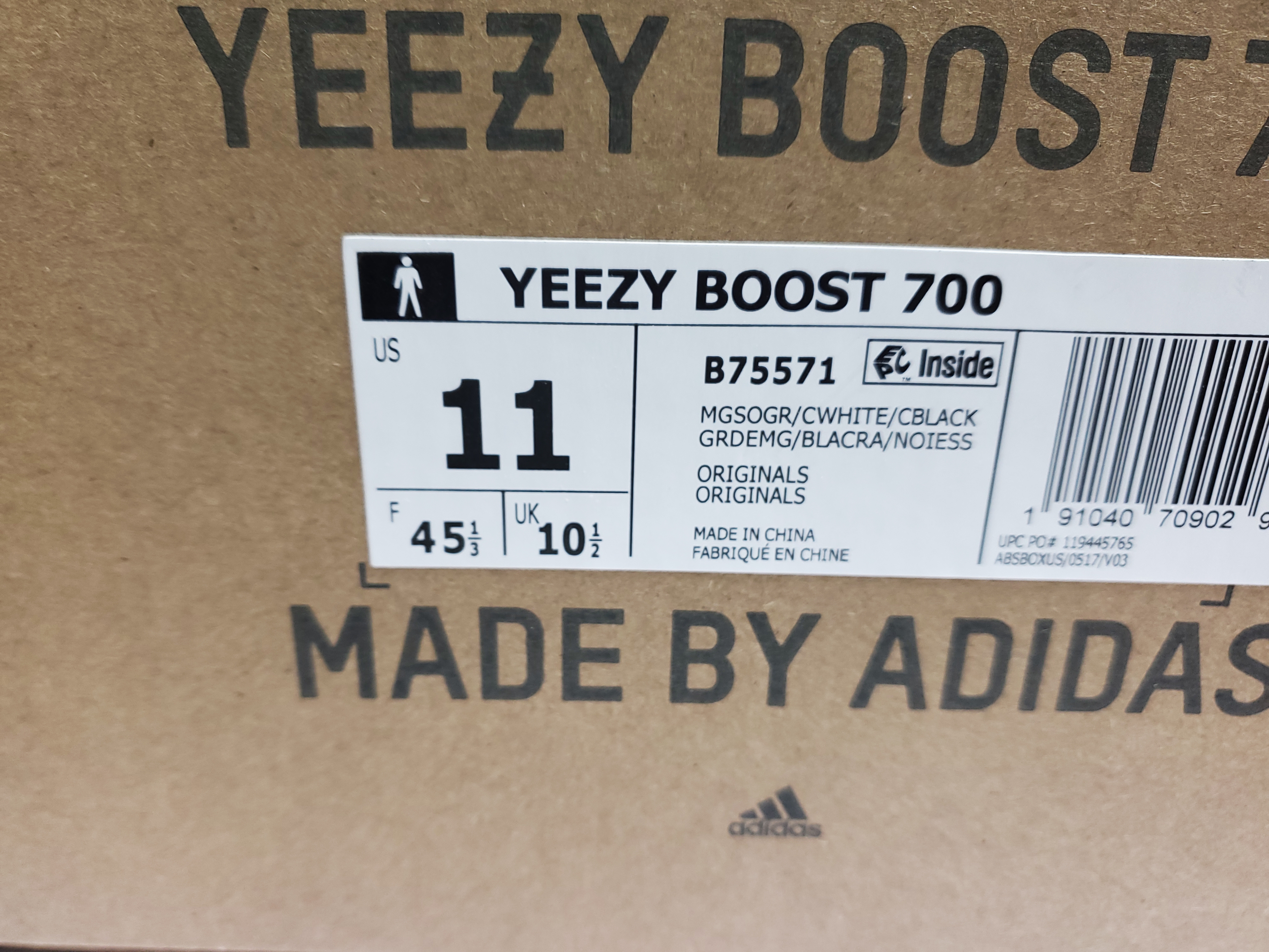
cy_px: 476
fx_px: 953
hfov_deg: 67.3
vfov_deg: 53.1
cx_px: 634
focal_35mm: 26
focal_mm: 4.3
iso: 64
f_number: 1.5
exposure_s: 1/100
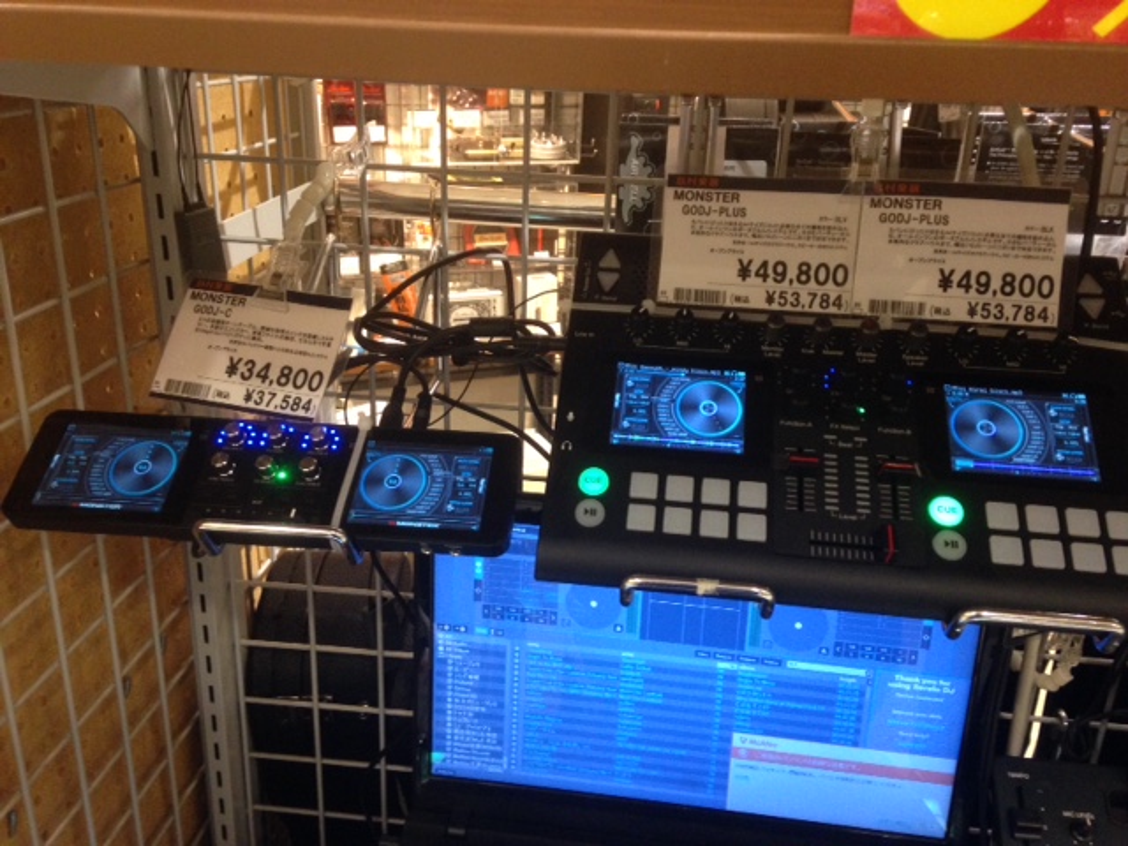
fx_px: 1075
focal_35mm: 33
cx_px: 564
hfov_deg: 55.4
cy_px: 423
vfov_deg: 42.9
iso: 320
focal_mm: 4.12
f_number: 2.4
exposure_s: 1/20
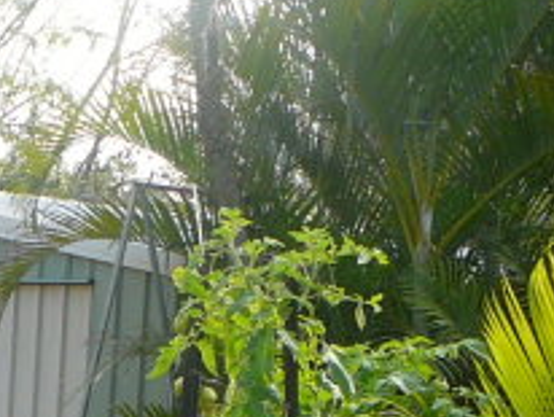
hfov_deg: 14.3
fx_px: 2003
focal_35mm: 125
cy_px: 554
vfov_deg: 11.5
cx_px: -371
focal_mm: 5.2
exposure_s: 1/200
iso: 80
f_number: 2.8
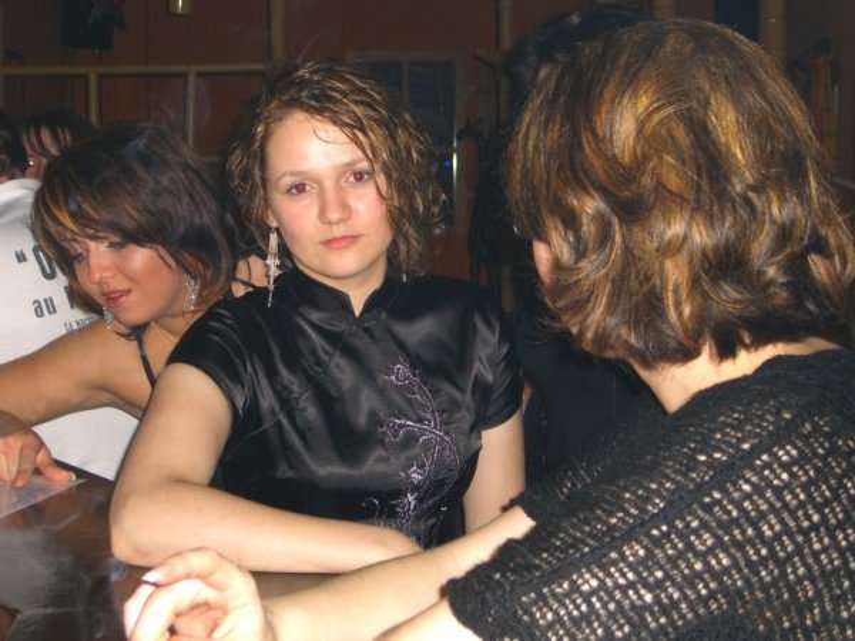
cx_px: 428
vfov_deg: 25.7
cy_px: 320
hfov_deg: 33.8
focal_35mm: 57
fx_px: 1408
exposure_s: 1/60
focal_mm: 11.8
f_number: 3.6
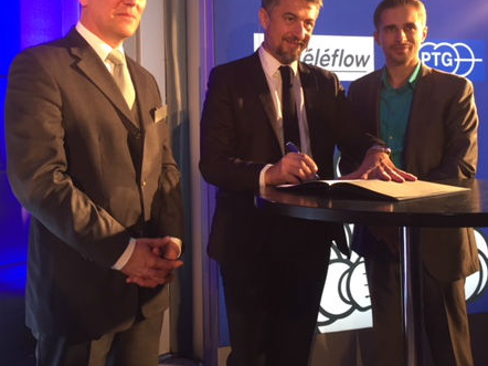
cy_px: 119
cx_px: 236
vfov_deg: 34.0
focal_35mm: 42
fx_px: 592
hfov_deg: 44.8
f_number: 2.2
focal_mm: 4.15
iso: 80
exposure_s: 1/33
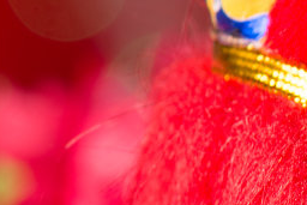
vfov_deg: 2.1
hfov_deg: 3.1
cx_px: 779
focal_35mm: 657
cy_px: 180
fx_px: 5606
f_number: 5.6
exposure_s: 1/6
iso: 125
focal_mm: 105
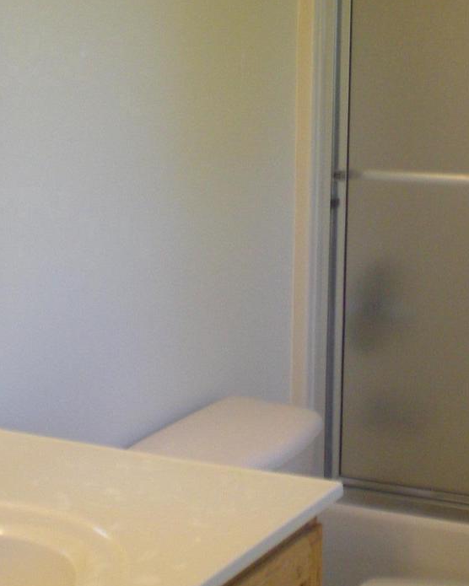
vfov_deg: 23.3
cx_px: 282
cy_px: 248
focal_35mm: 82
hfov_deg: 18.7
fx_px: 1423
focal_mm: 6.3
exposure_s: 1/31.8
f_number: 3.1
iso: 200
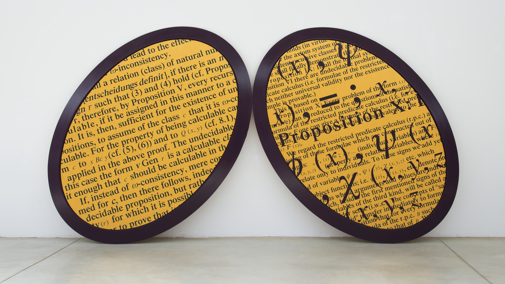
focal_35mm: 36
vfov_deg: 32.7
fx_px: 482
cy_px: 119
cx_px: 254
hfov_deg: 55.3
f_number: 11
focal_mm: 34
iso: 100
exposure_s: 1/8
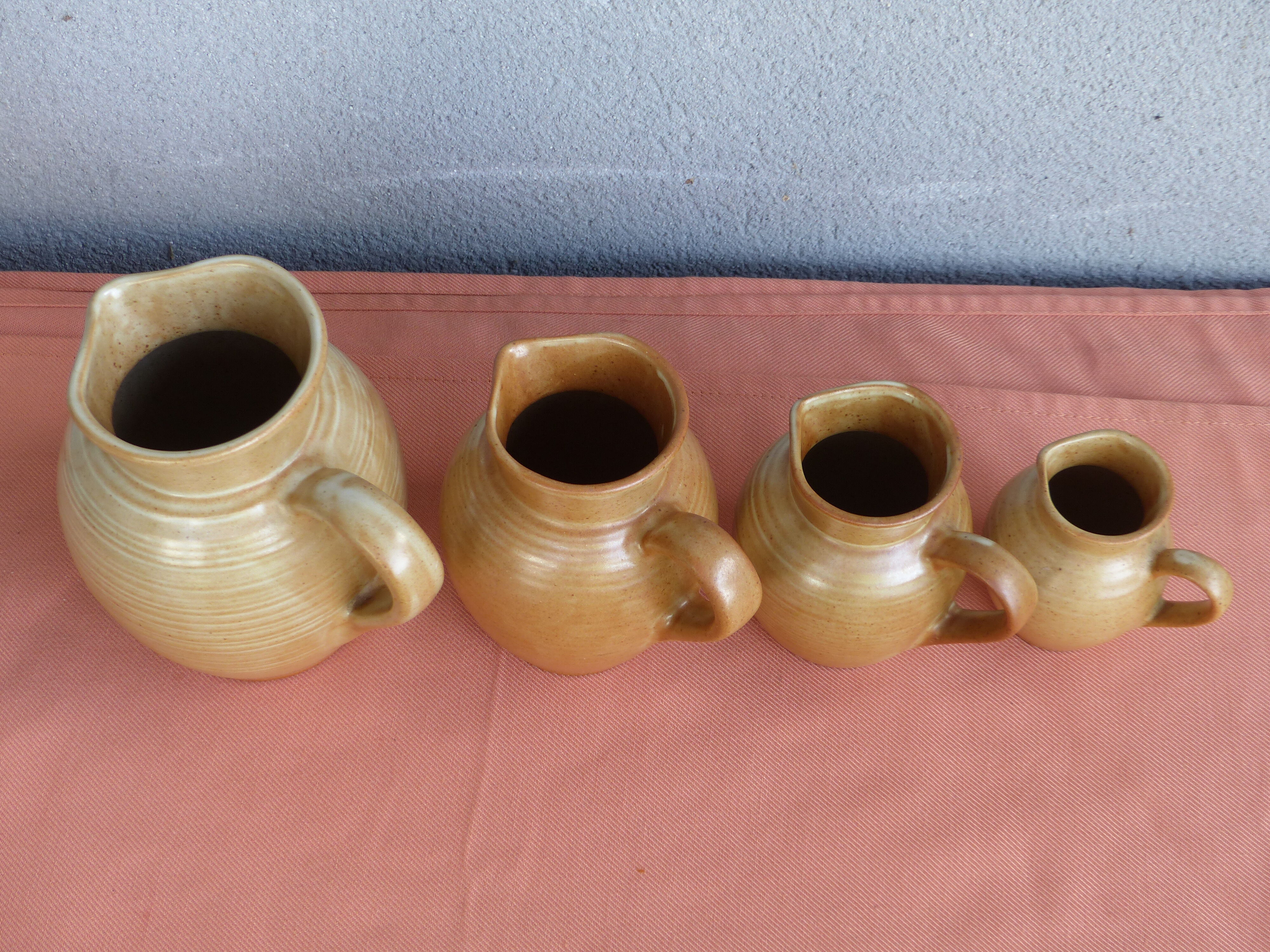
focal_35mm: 52
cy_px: 476
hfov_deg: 36.8
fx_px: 1908
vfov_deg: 28.0
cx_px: 635
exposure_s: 1/80
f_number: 2.8
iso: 100
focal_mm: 9.4
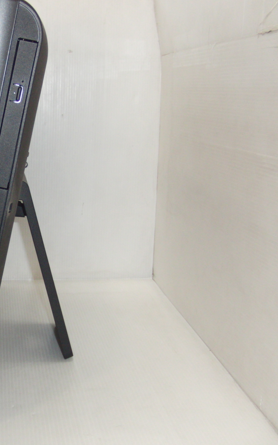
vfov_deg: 38.2
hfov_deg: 23.2
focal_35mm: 53
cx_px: -16
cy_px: 223
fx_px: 643
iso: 400
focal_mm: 6.42
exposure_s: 1/80
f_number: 3.6
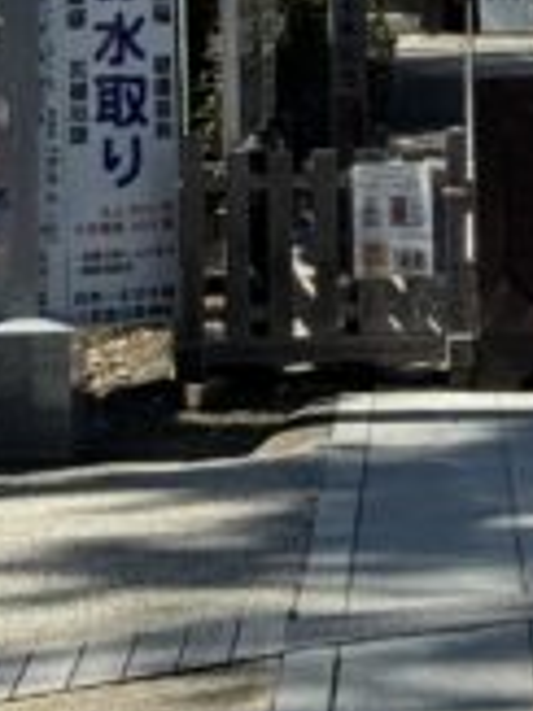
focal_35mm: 196
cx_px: 502
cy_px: -626
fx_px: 4029
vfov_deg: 9.5
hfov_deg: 7.5
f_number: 1.78
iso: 64
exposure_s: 1/3096
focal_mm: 6.86
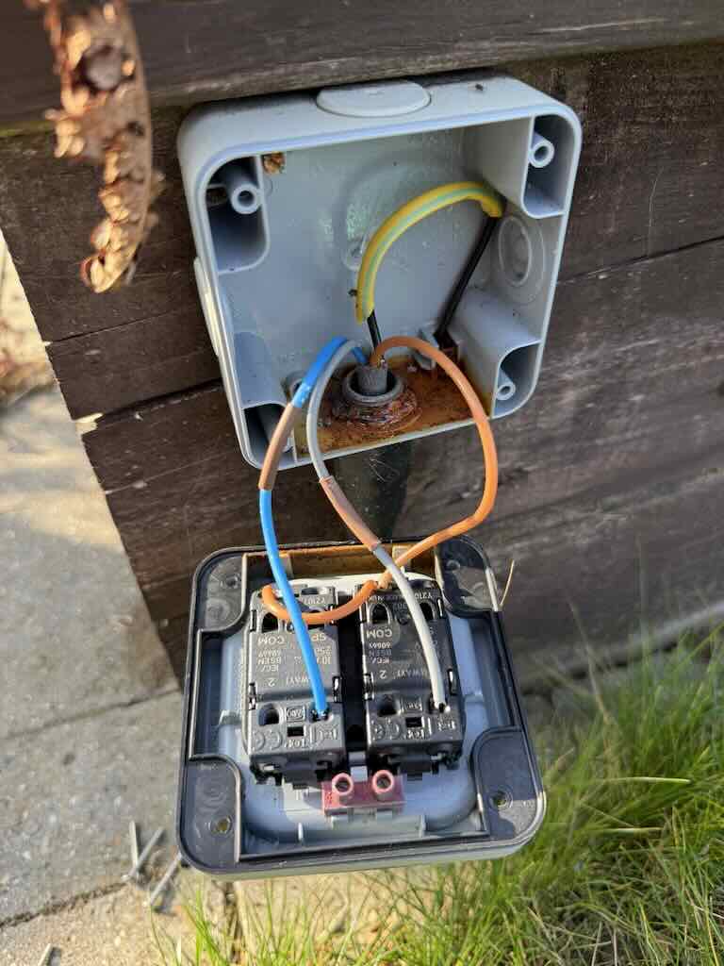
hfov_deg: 56.8
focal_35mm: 24
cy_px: 483
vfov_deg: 71.6
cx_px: 362
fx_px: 669
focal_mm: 6.76
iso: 80
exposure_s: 1/341
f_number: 1.78
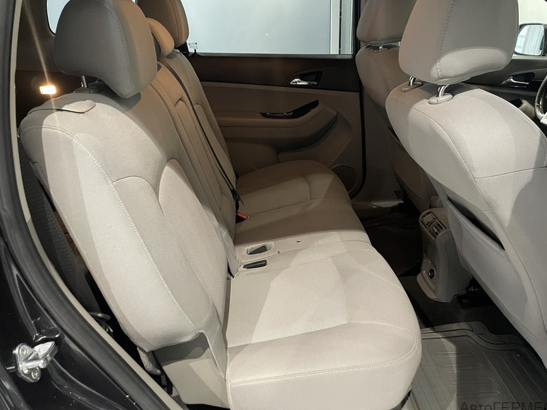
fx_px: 427
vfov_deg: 51.3
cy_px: 207
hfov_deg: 65.3
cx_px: 276
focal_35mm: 27
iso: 500
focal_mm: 4.2
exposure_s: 1/25
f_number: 1.6
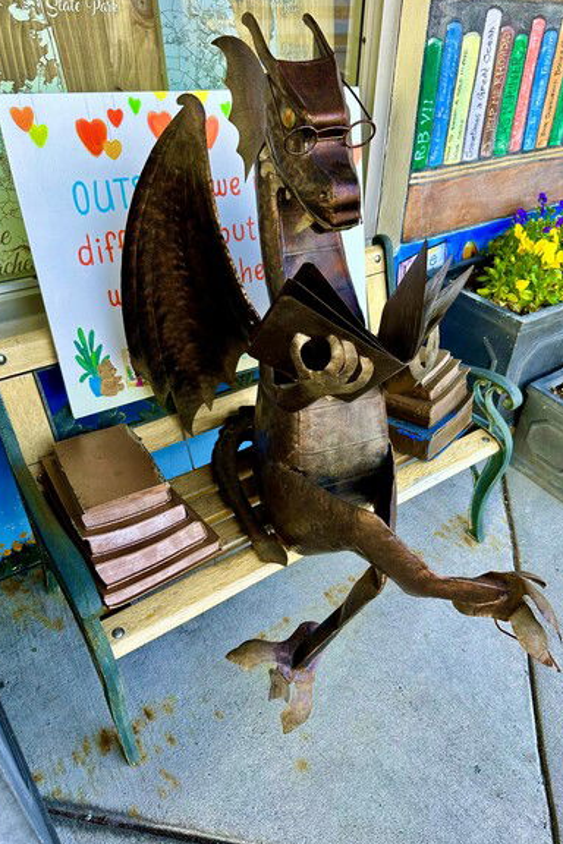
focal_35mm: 26
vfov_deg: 69.4
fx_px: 610
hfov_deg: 49.5
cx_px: 308
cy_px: 423
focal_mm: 6.86
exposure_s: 1/227
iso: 64
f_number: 1.78
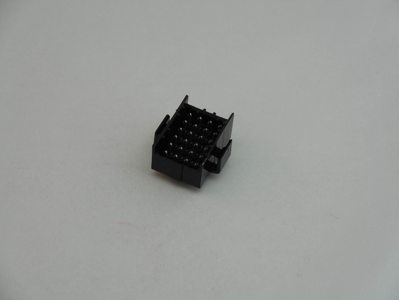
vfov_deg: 16.6
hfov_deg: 22.0
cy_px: 150
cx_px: 200
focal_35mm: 89
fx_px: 1026
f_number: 5.6
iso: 125
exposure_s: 1/60
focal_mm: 15.9
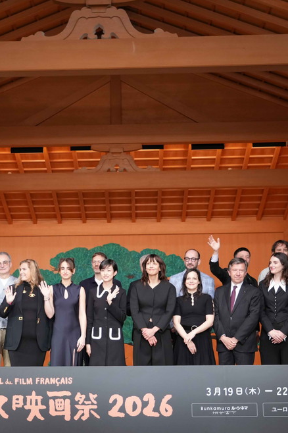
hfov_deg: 18.6
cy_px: 215
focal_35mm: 73
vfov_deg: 27.7
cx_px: 91
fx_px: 877
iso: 2000
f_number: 4
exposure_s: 1/400
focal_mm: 48
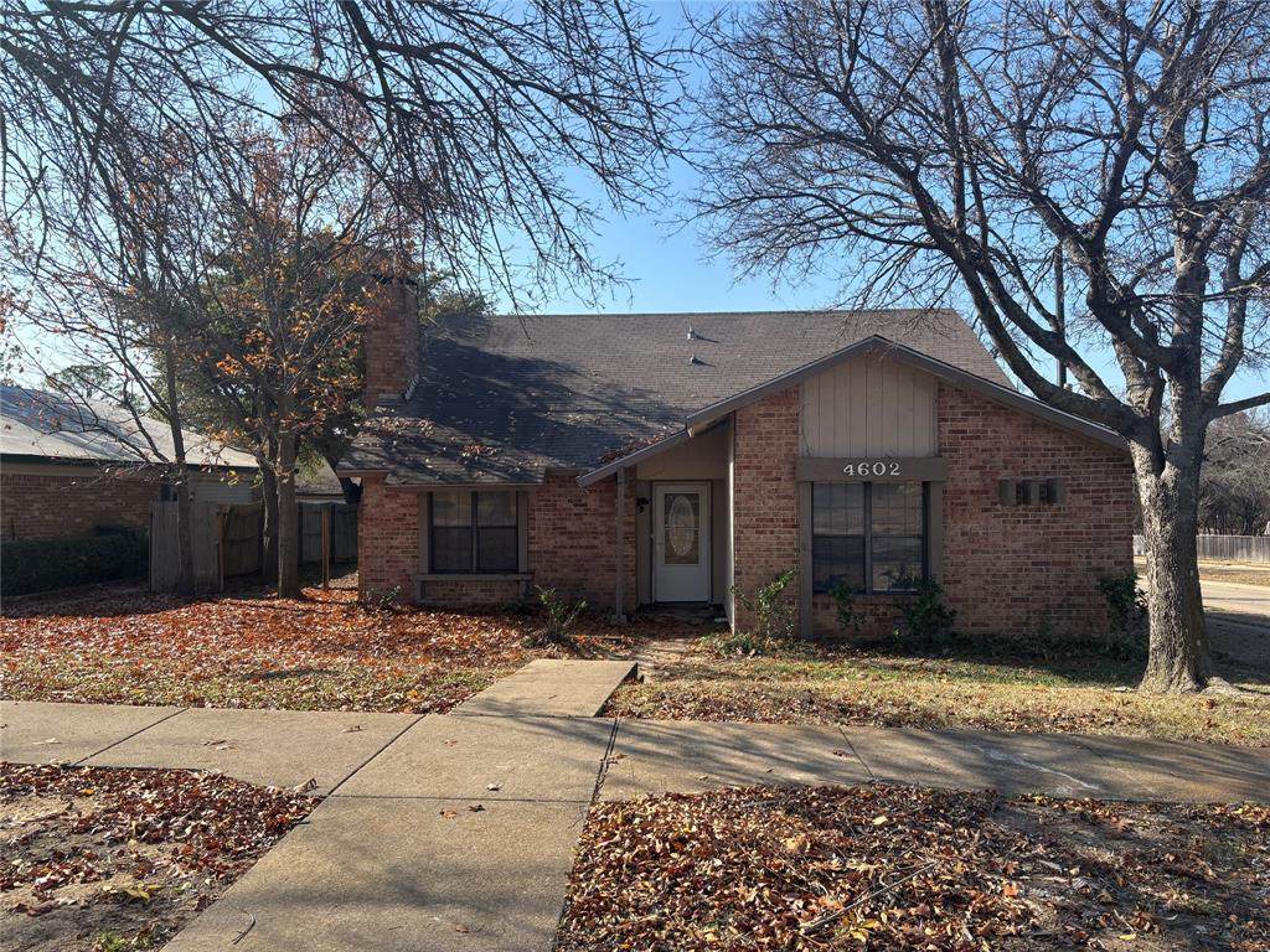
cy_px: 476
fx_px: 954
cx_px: 635
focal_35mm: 26
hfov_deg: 67.3
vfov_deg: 53.1
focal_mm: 5.96
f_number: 1.6
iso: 50
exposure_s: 1/1783
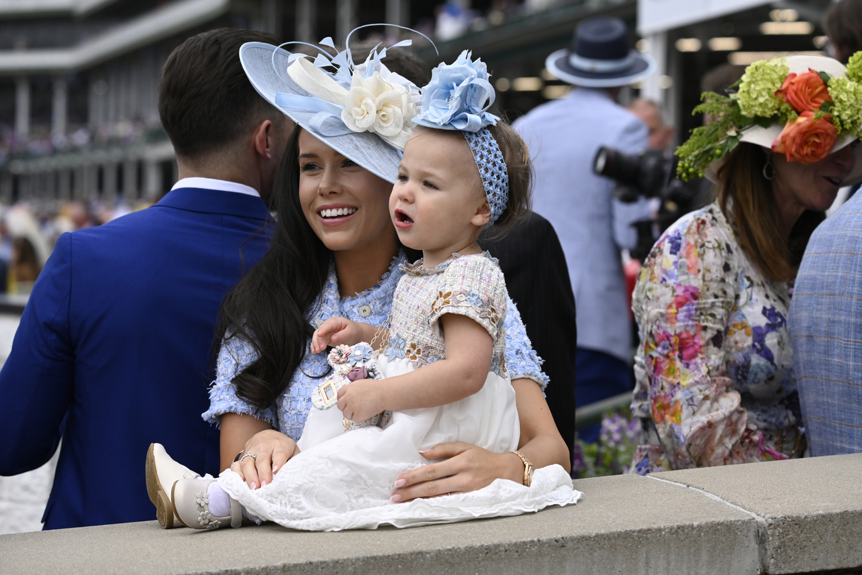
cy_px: 288
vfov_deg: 11.4
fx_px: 2873
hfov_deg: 17.1
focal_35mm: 120
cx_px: 431
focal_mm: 120
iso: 1250
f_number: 6.3
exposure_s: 1/2000
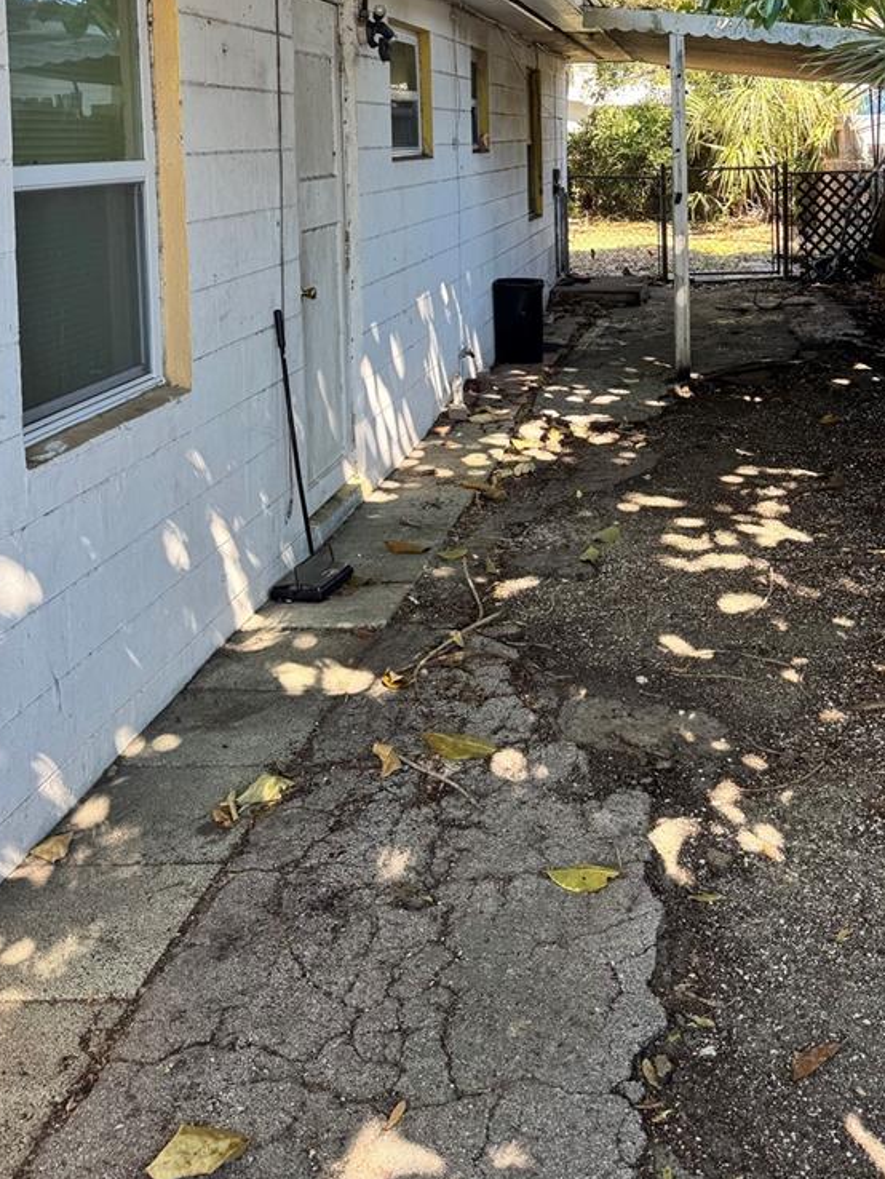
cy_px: 235
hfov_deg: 36.3
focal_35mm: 39
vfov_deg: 45.4
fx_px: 1329
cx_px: 617
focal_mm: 6.76
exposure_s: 1/223
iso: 80
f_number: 1.78
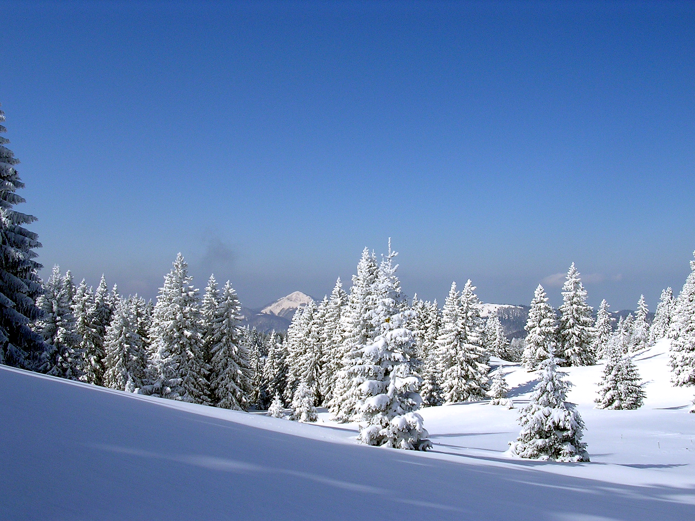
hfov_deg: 49.0
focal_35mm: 38
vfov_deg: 37.7
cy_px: 260
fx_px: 763
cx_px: 348
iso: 100
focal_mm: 5.8
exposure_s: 1/529
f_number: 5.6
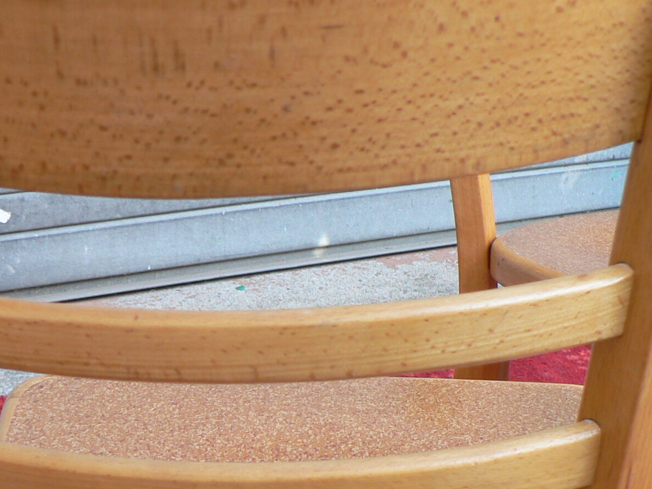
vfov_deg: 18.8
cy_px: 368
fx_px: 1469
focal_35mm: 78
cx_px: 308
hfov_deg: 25.0
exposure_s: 1/60
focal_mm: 6
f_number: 2.8
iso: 80
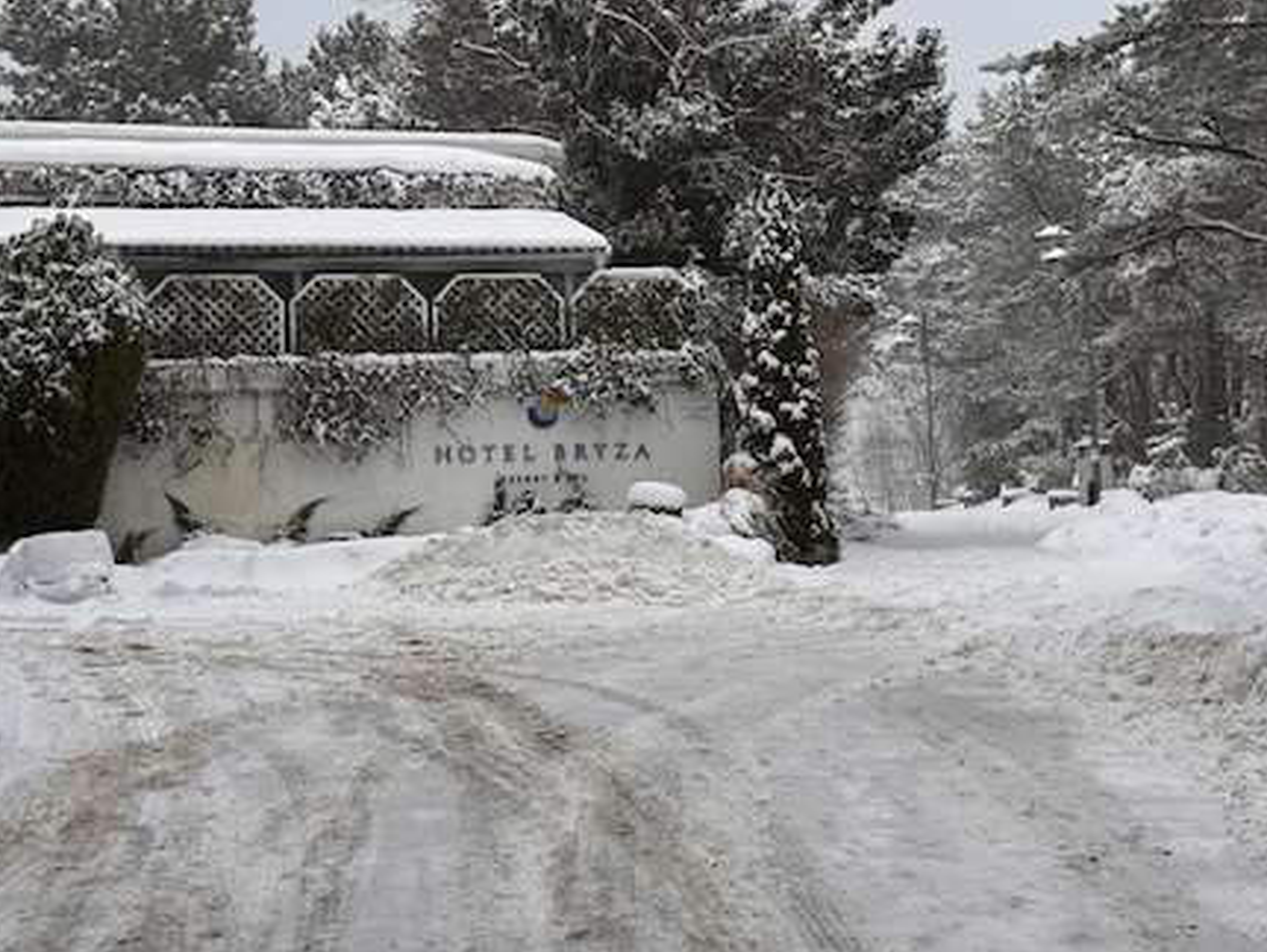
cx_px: 870
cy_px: 361
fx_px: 3260
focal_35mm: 89
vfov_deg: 16.6
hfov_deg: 21.9
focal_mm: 6.76
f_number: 1.78
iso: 64
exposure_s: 1/1524
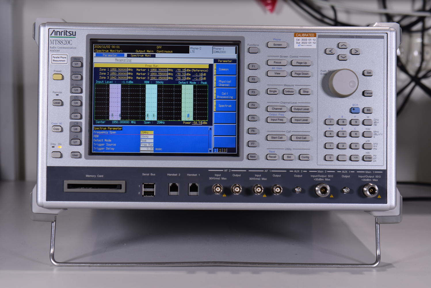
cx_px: 216
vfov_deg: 24.2
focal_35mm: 56
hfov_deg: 35.6
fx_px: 671
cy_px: 144
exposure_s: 1/25
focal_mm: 56
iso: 200
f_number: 2.8
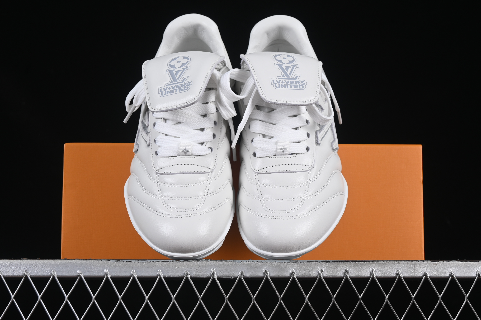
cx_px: 240
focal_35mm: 75
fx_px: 1002
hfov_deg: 27.0
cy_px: 160
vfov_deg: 18.2
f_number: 8
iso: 160
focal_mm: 50
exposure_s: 1/80
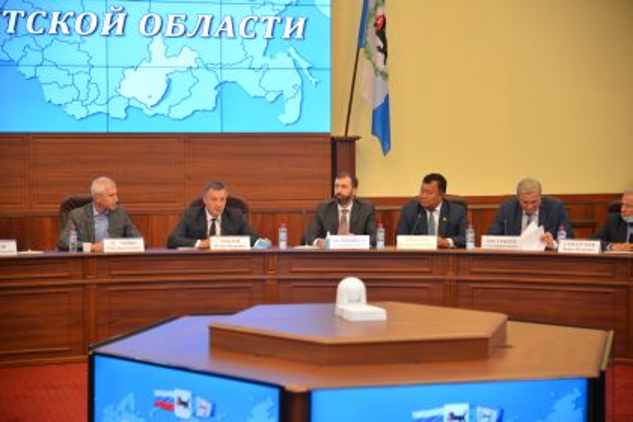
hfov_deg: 26.0
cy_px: 211
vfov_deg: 17.5
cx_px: 316
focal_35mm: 78
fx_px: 1371
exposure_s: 1/60
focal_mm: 78
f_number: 4
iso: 800
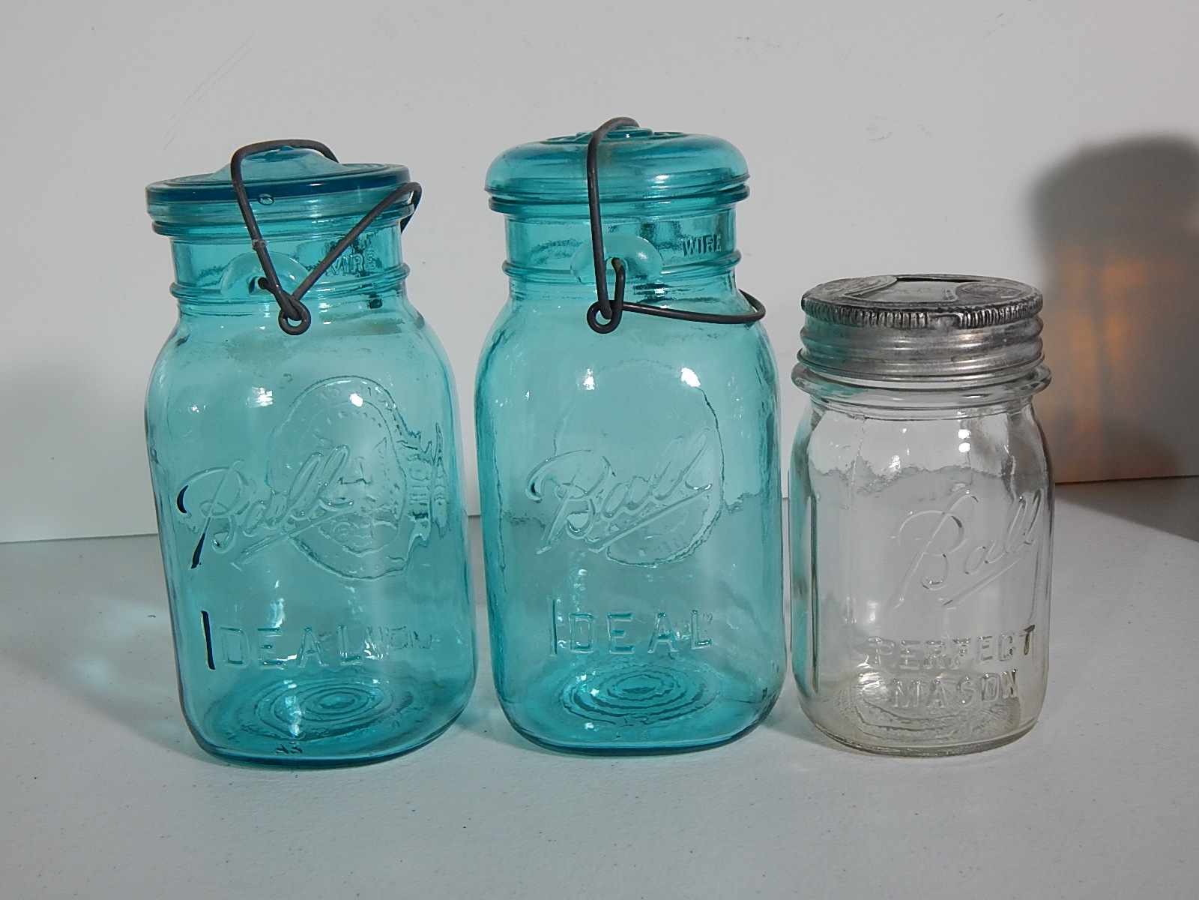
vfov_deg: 33.6
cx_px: 600
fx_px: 1489
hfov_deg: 43.9
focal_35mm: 43
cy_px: 450
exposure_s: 1/30
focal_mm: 7.7
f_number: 3.6
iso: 160
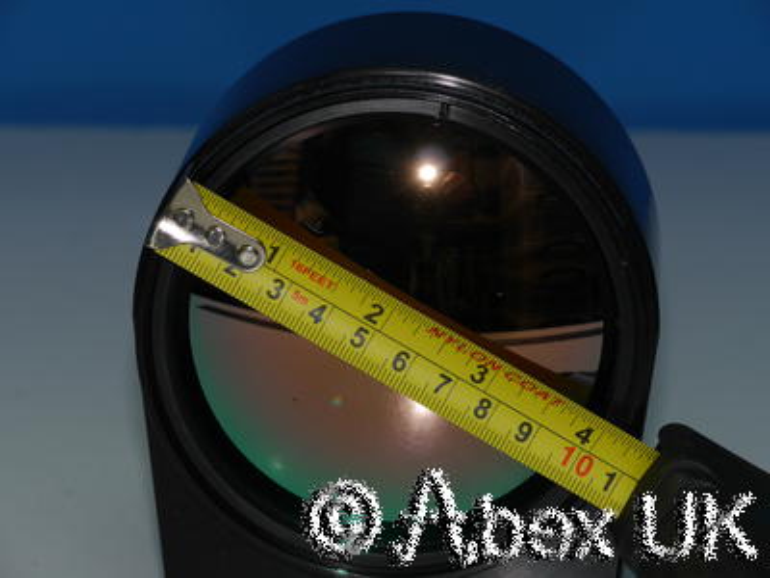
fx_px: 4538
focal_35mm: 204
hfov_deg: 9.7
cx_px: 385
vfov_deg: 7.3
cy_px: 289
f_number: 11
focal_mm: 102
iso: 400
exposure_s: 1/60
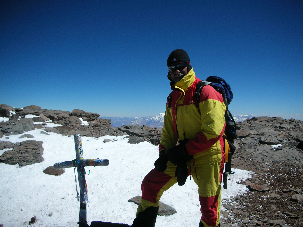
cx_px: 152
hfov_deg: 52.6
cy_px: 114
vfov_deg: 40.7
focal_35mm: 35
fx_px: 306
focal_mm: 5.8
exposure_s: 1/223
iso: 50
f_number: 8.5
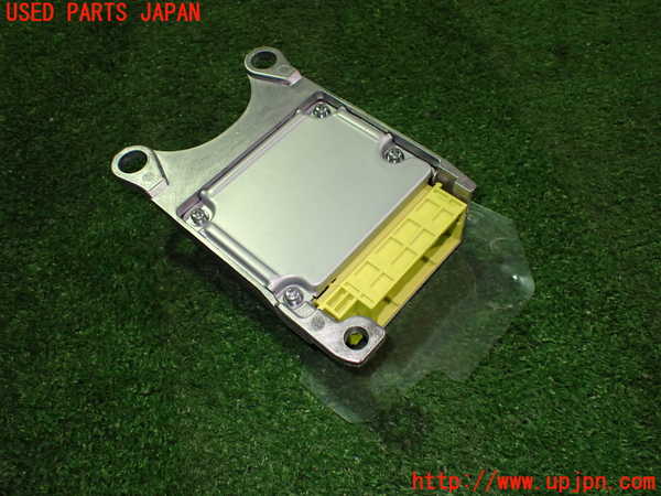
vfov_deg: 46.8
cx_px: 330
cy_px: 248
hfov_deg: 60.0
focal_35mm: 30
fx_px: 573
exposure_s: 1/125
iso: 640
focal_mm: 5.4
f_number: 2.3
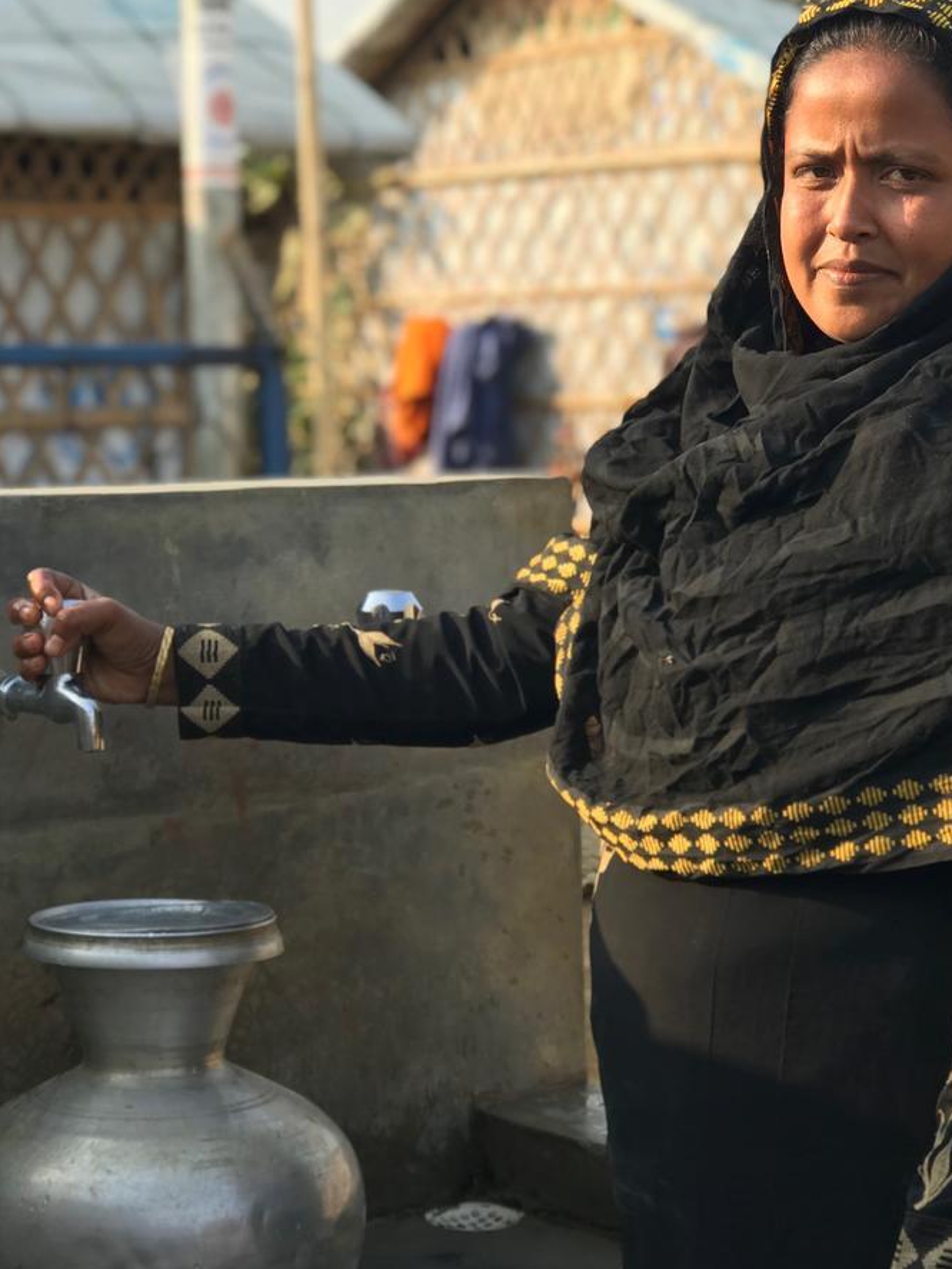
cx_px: 467
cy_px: 637
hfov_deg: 19.1
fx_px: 2824
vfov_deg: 25.3
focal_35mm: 77
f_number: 2.8
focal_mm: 6.6
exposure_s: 1/175
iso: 20
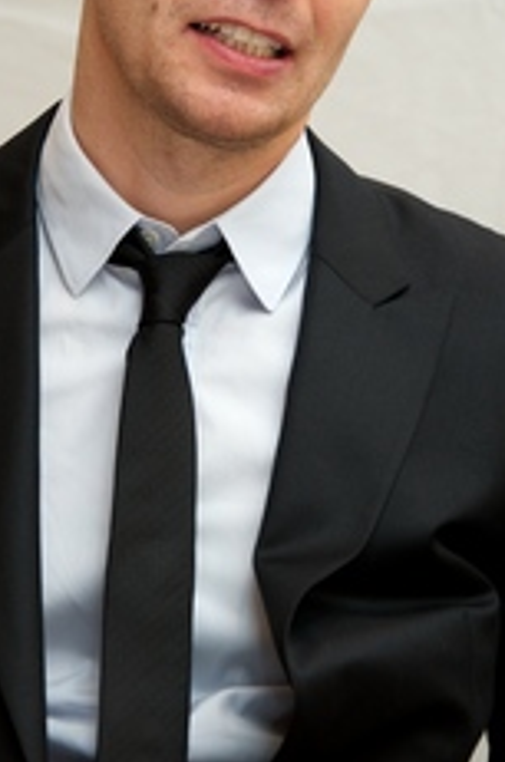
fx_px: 5495
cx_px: 234
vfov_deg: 7.9
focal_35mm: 260
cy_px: 214
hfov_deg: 5.3
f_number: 5.6
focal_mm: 150
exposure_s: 1/60
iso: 640
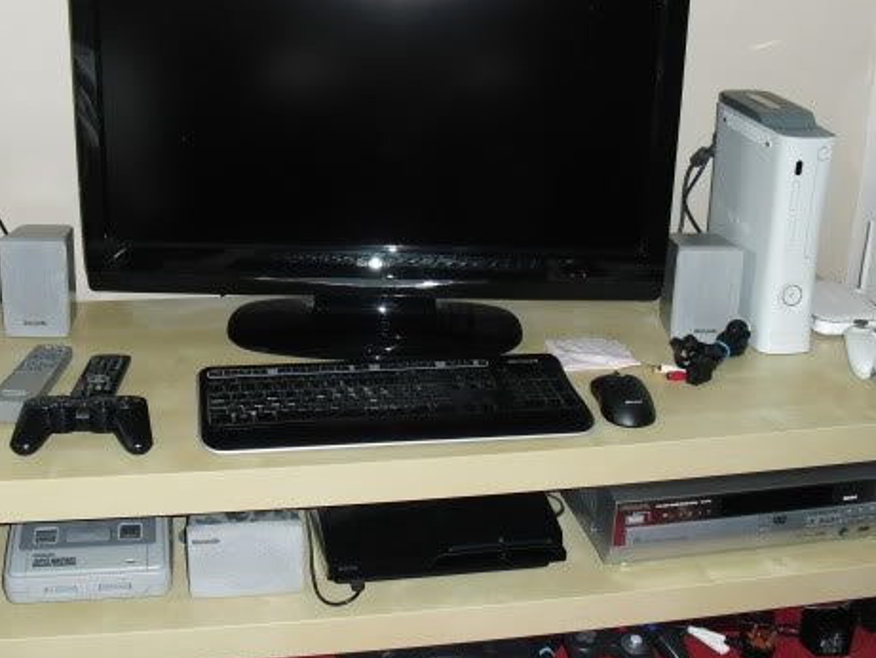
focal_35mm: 50
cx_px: 361
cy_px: 329
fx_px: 1266
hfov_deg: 38.1
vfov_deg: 29.1
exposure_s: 1/60
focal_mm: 6.3
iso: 200
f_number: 3.1
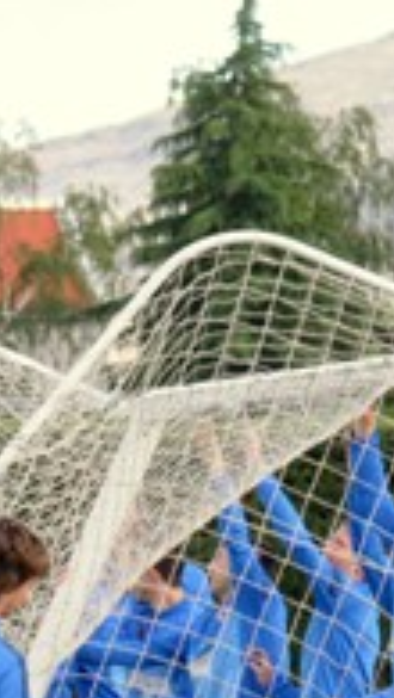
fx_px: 8936
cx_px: 193
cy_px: 821
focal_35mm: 482
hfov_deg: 2.5
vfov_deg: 4.5
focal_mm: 75
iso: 640
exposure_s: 1/500
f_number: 5.3
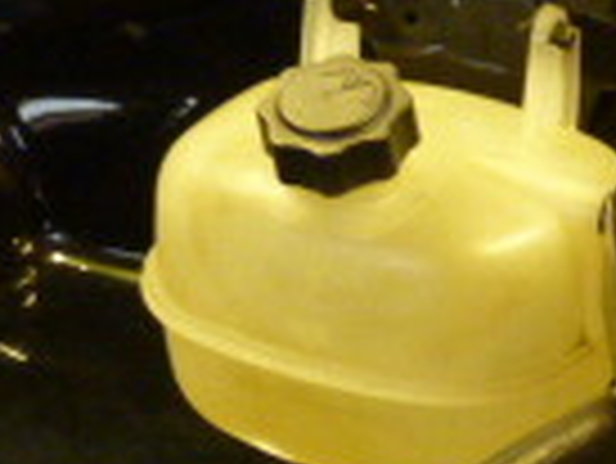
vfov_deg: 12.7
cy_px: 306
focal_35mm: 117
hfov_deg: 16.4
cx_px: 629
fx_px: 2084
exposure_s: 1/8
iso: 400
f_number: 3.3
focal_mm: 4.1
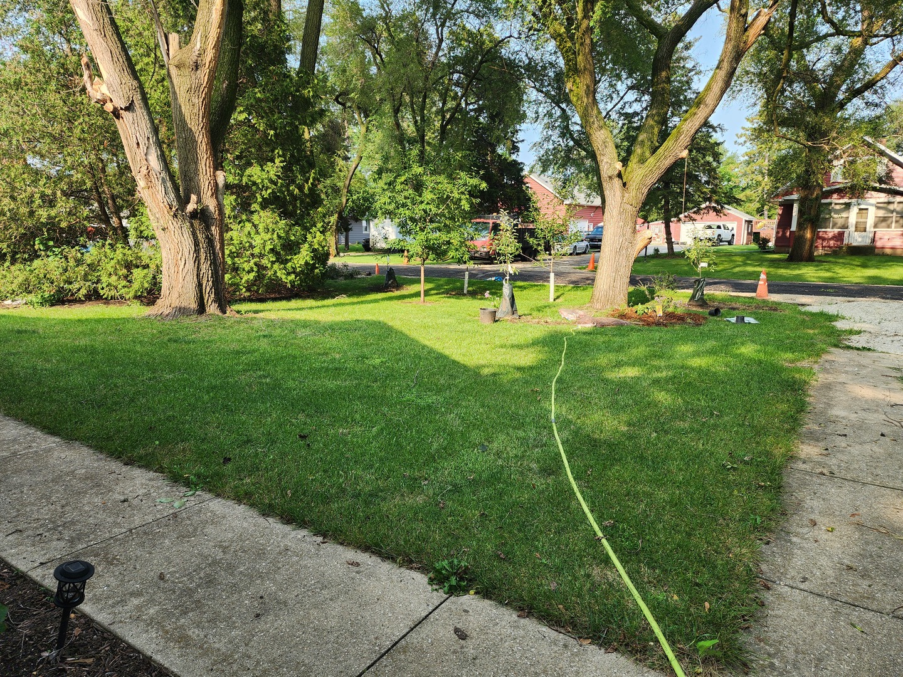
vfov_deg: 58.9
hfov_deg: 73.9
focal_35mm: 23
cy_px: 338
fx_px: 600
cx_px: 452
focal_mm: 6.4
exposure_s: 1/191
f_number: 1.8
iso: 12
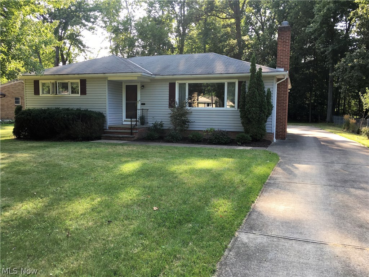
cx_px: 184
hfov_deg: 61.7
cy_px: 138
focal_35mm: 29
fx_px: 309
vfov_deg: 48.2
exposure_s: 1/176
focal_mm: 4.15
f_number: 2.2
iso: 25
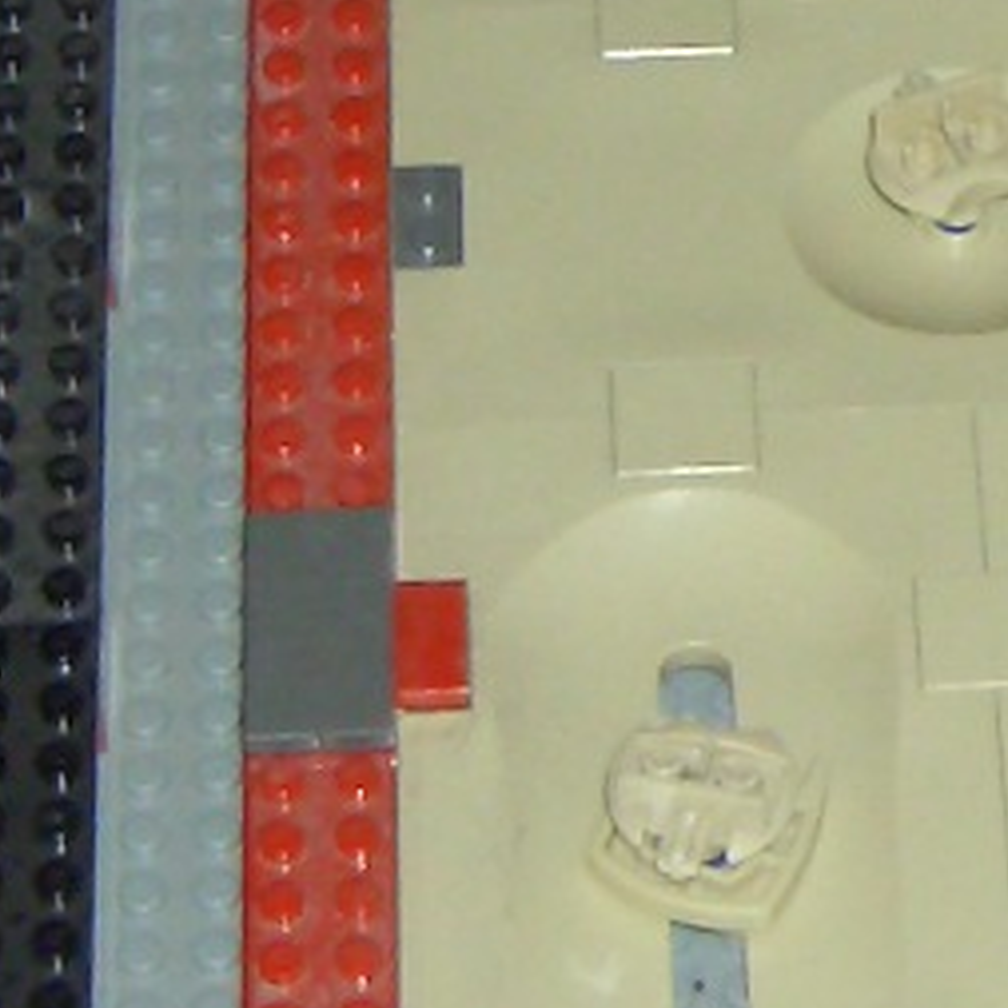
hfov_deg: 7.9
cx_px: 1295
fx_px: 7182
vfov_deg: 8.0
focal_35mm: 218
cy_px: 20
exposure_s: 1/60
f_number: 2.8
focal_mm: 8
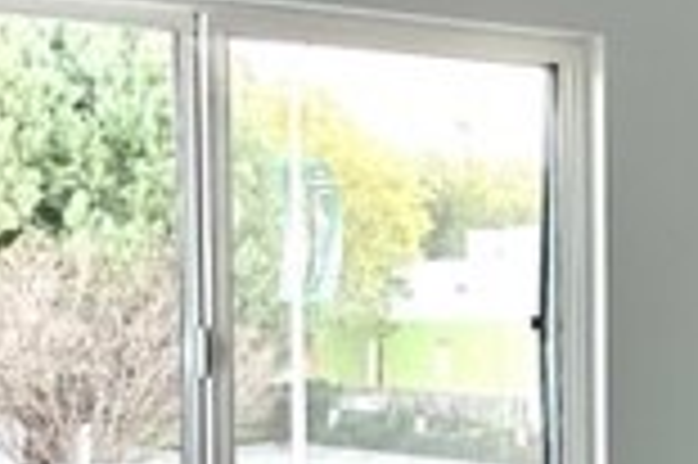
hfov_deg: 19.3
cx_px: 703
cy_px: 374
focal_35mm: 103
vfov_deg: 13.2
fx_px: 1995
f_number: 1.78
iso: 320
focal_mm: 6.86
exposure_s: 1/60
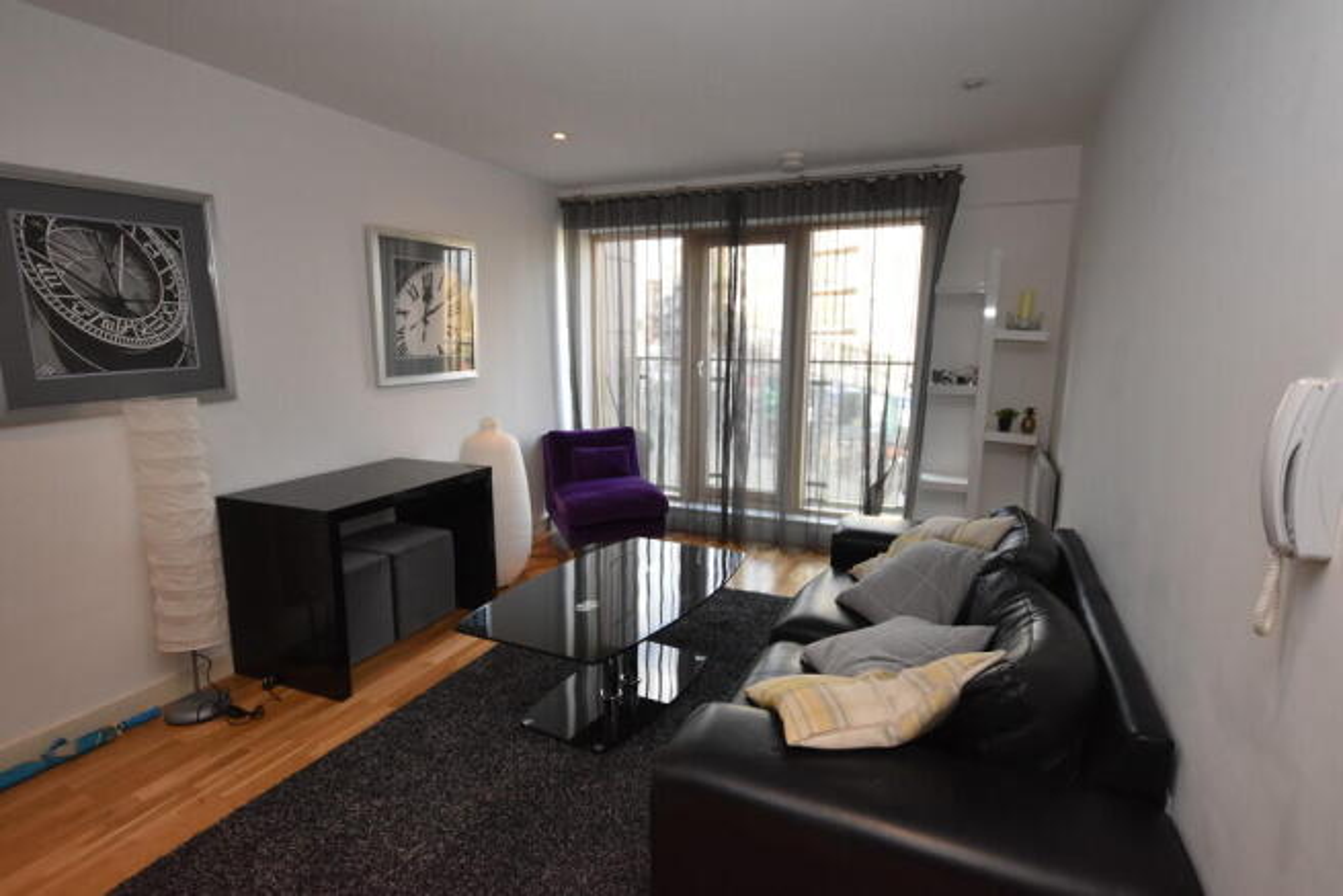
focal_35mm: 20
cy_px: 448
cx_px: 672
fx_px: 728
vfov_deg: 63.2
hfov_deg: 85.4
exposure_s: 1/125
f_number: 4.5
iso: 1100
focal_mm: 13
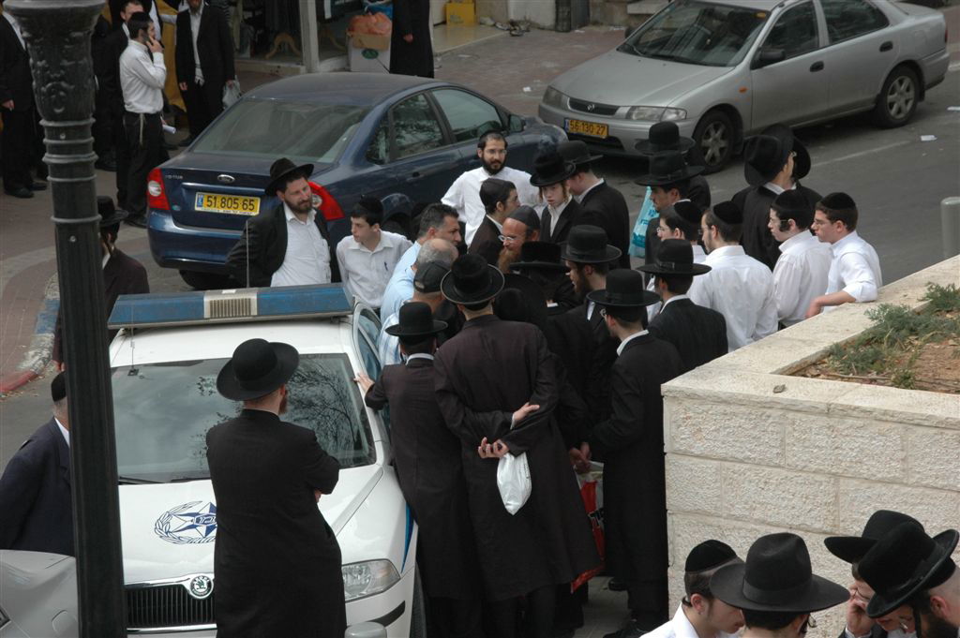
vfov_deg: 11.7
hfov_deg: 17.5
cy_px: 319
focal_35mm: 117
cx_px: 480
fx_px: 3117
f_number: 9
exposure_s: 1/320
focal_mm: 78
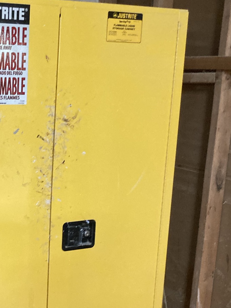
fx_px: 560
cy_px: 199
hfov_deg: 22.3
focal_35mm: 63
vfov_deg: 30.5
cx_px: -5
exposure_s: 1/40
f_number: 1.8
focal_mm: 3.99
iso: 320
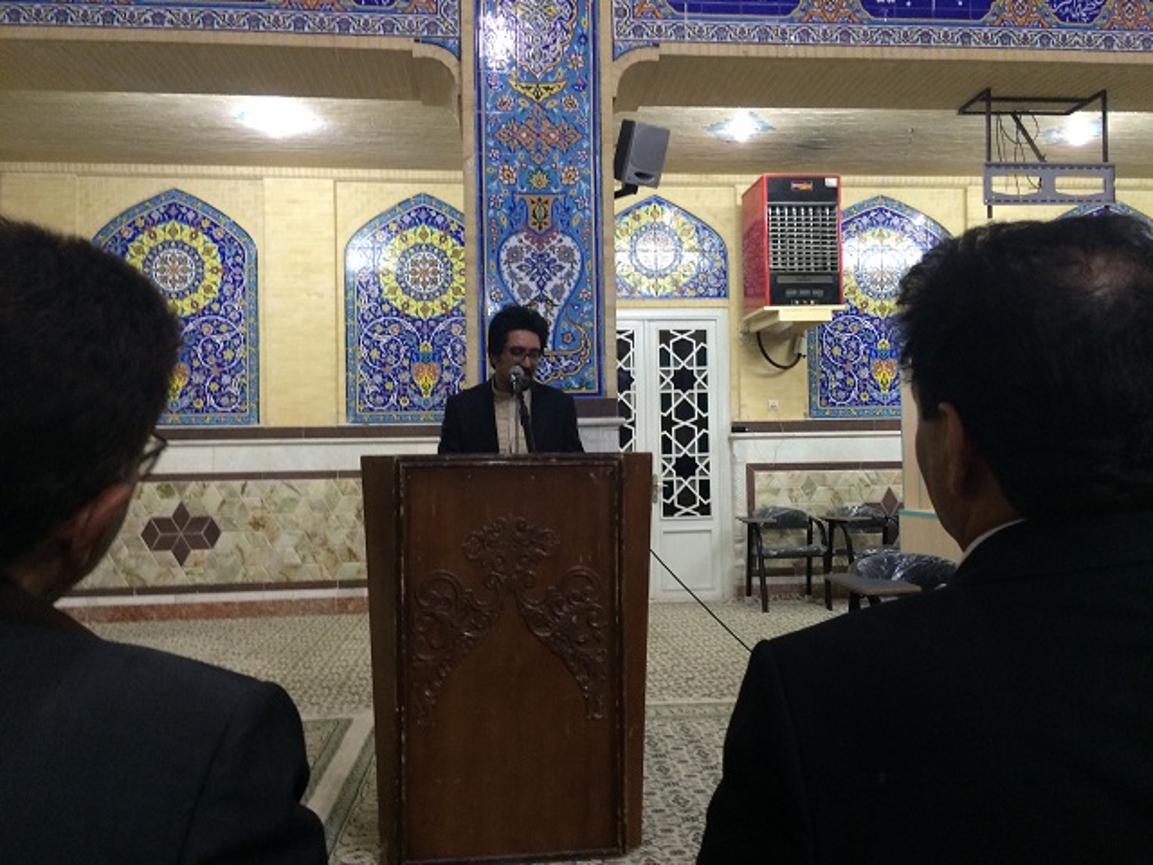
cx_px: 576
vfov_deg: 48.2
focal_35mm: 29
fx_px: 966
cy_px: 432
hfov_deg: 61.7
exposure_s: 1/33
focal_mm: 4.15
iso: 200
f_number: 2.2
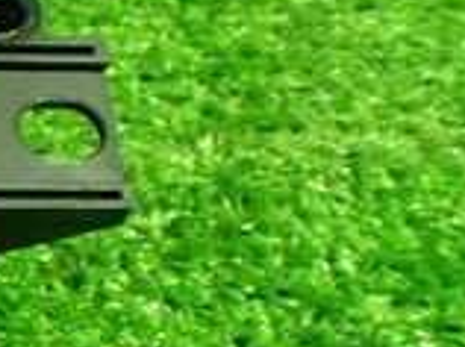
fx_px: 1529
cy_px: 241
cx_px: -383
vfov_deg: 12.9
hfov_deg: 15.0
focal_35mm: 114
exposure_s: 1/60
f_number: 2.3
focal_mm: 5.4
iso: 800
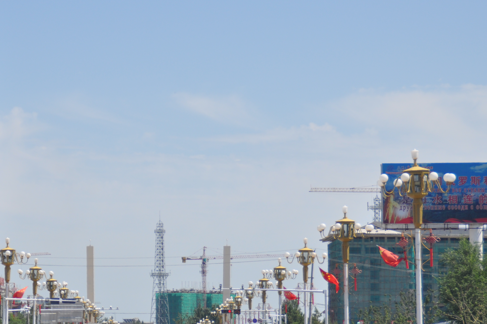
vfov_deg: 8.4
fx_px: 2203
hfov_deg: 12.6
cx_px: 198
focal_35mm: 163
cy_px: 184
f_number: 8
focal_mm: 70
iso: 200
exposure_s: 1/1000
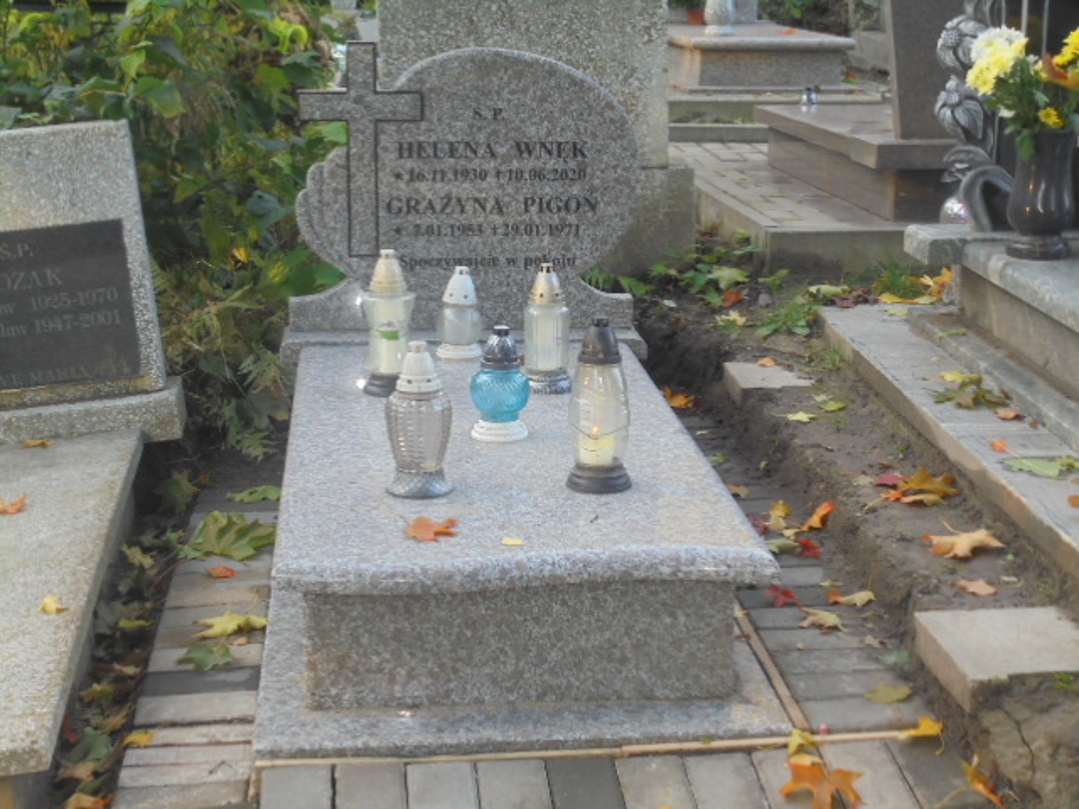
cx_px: 540
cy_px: 404
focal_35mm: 56
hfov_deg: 34.3
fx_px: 1746
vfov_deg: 26.1
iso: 160
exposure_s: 1/30
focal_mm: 10.1
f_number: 5.2
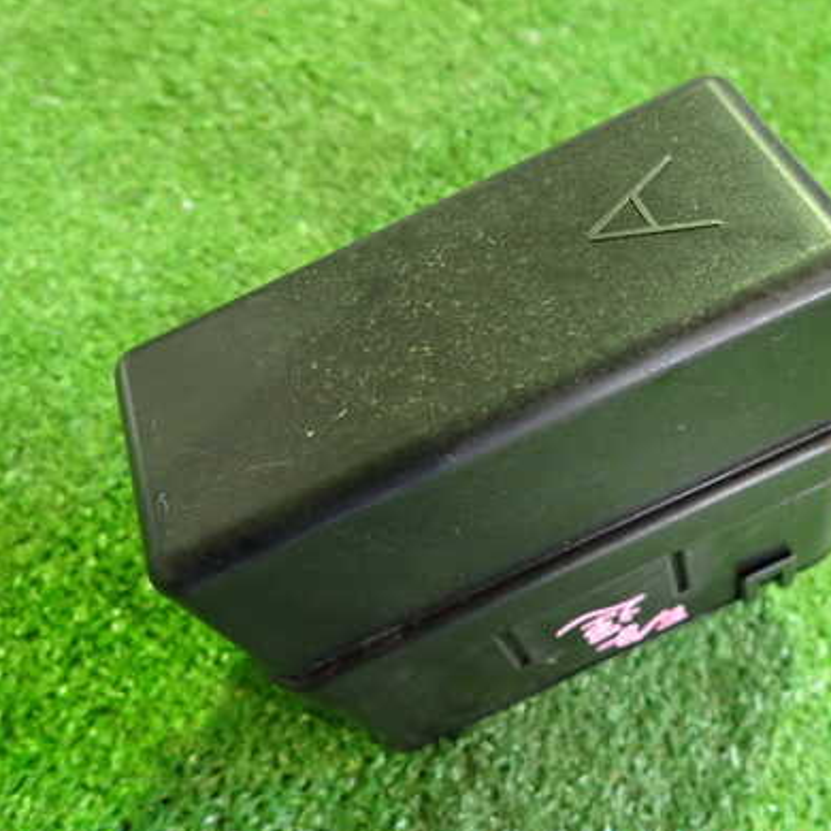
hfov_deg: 48.4
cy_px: 405
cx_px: 465
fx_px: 923
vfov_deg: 48.4
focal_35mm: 34
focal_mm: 4.5
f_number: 2
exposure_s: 1/30
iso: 640
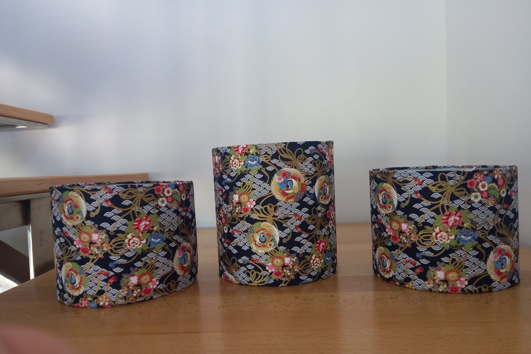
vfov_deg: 47.9
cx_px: 270
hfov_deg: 67.4
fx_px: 398
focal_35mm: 27
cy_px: 192
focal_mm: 4.6
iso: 160
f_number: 2
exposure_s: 1/30
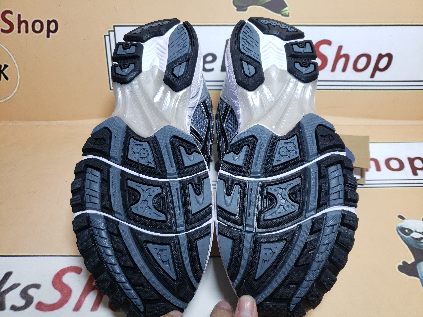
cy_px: 158
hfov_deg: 67.3
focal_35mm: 26
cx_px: 212
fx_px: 318
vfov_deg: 53.1
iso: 50
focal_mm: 4.3
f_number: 1.5
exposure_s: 1/399
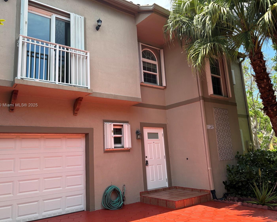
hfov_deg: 60.4
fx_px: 238
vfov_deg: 50.0
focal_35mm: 29
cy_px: 105
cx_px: 133
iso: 50
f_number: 1.6
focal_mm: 5.96
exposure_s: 1/752
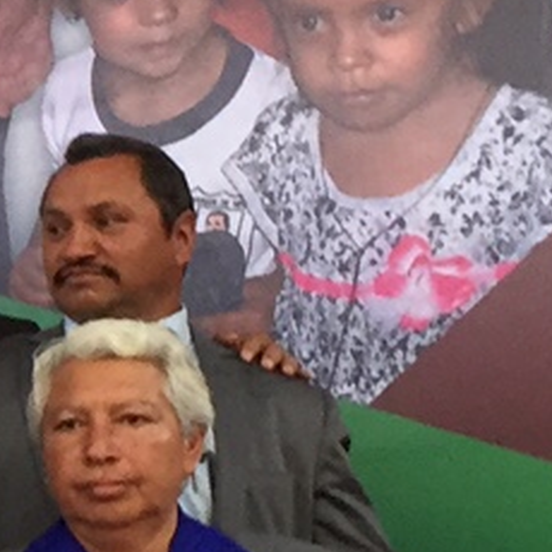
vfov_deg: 9.6
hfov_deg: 8.9
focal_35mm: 182
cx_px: -686
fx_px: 3284
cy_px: 283
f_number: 2.2
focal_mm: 4.15
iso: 80
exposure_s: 1/30
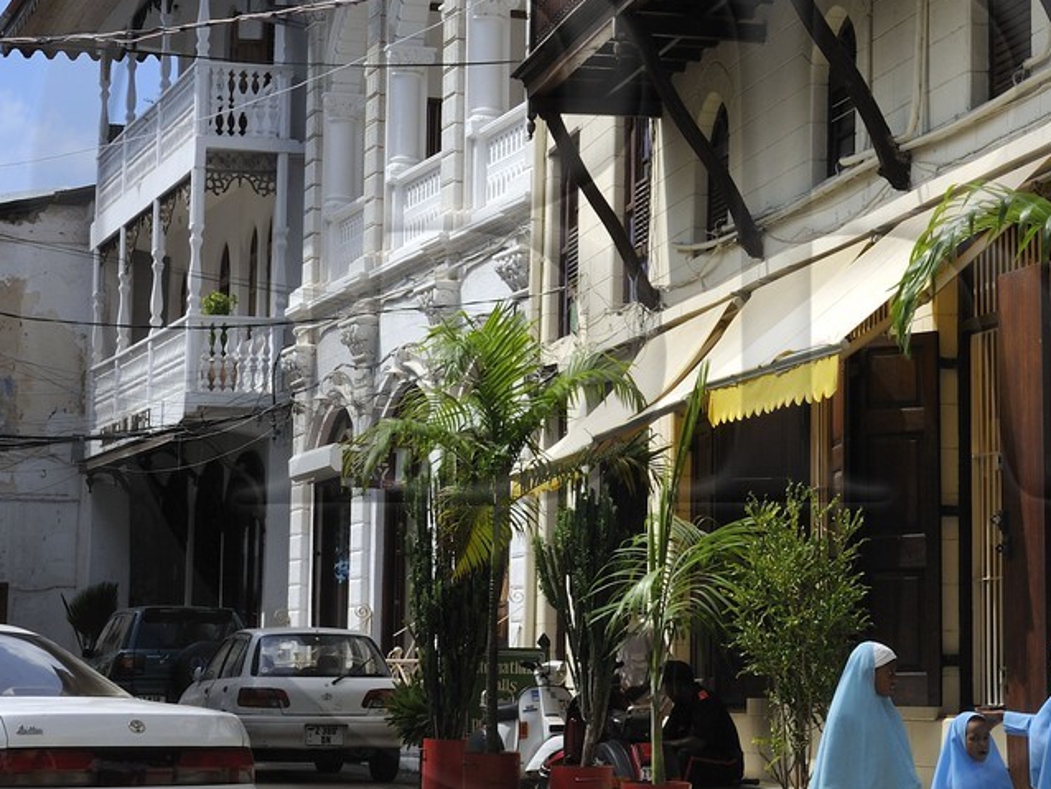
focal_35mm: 106
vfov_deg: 13.9
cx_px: 700
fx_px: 3220
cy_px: 236
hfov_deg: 18.5
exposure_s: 1/200
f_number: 13
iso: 200
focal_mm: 44
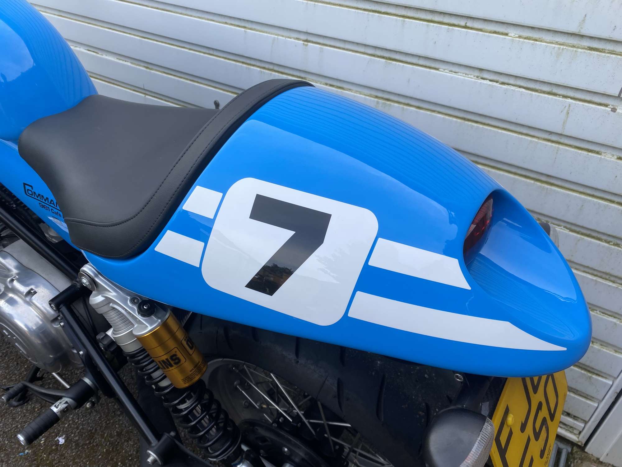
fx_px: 467
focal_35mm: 26
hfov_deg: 67.3
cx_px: 311
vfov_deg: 53.1
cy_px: 234
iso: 32
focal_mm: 4.25
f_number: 1.8
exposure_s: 1/571
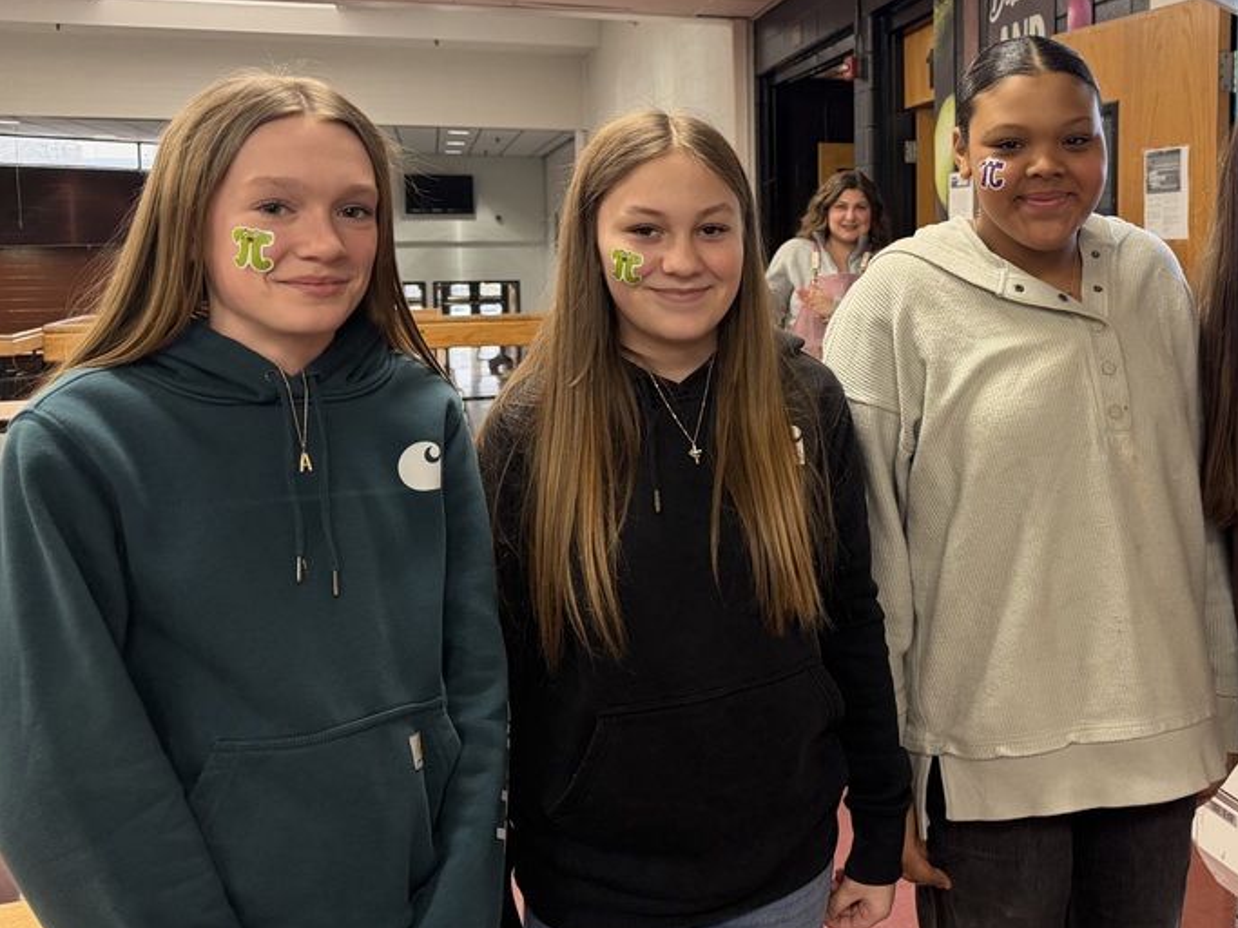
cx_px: 926
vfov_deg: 39.2
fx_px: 1287
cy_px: 310
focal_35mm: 36
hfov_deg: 49.4
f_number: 1.78
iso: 320
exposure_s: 1/120
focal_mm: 6.76
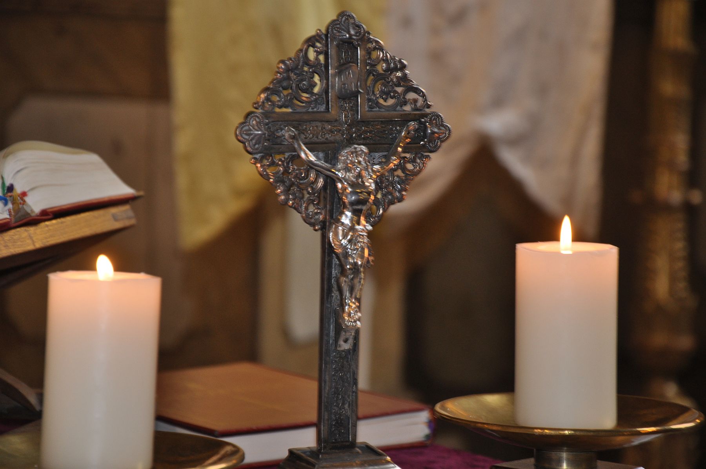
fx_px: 2880
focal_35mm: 147
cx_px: 353
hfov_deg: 14.0
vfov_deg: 9.3
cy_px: 234
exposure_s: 1/30
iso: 450
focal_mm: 98
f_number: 5.6
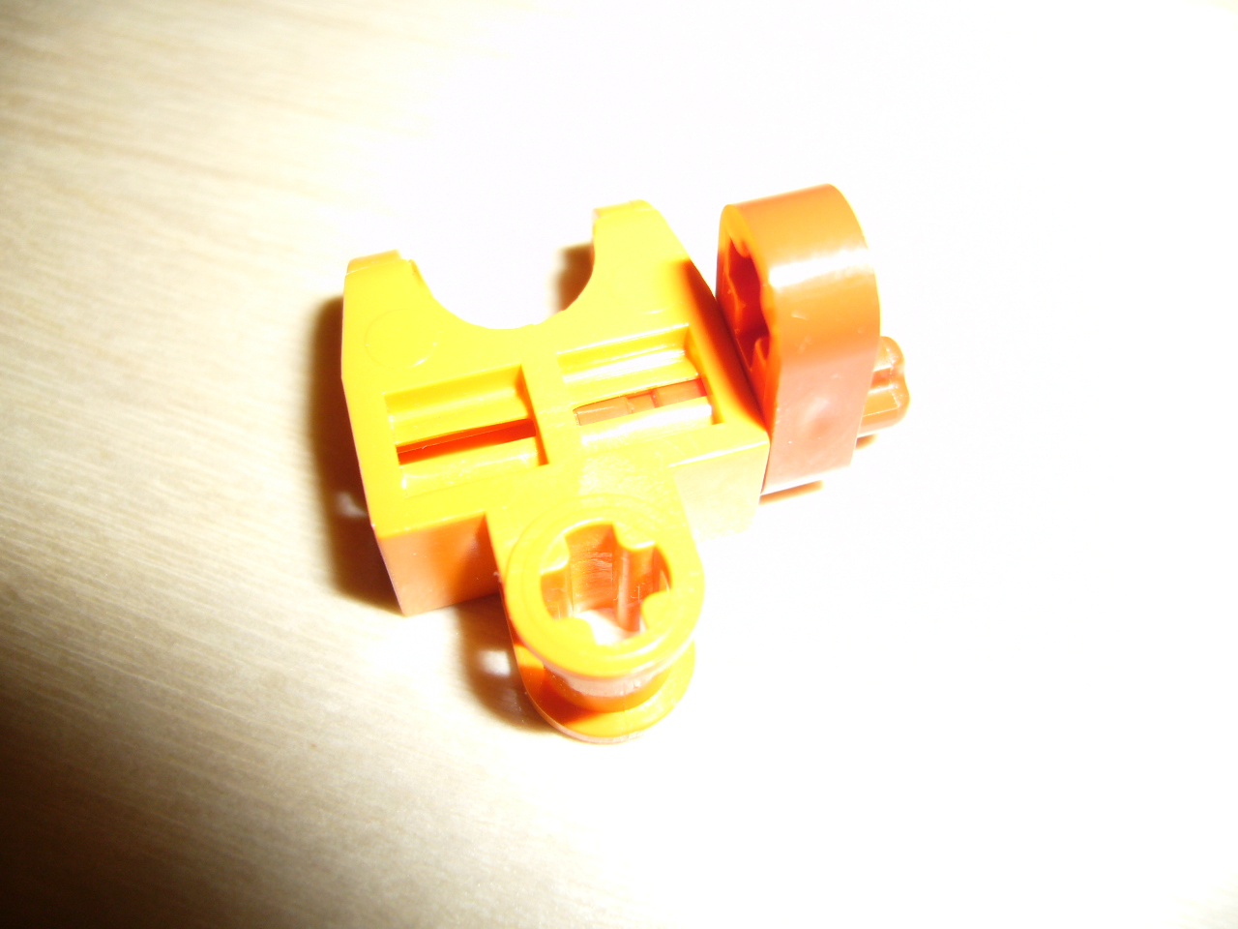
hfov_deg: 52.6
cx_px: 619
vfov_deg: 40.7
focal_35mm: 35
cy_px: 464
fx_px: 1252
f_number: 2.8
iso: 100
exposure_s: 1/30
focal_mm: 5.8
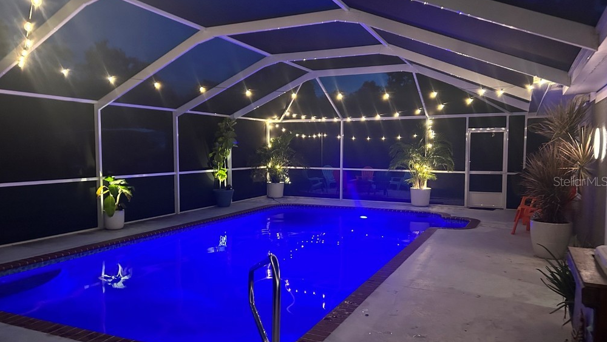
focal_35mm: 29
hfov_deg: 66.1
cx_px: 300
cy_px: 181
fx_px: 467
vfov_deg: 40.2
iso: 800
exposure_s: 1/30
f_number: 1.5
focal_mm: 5.7
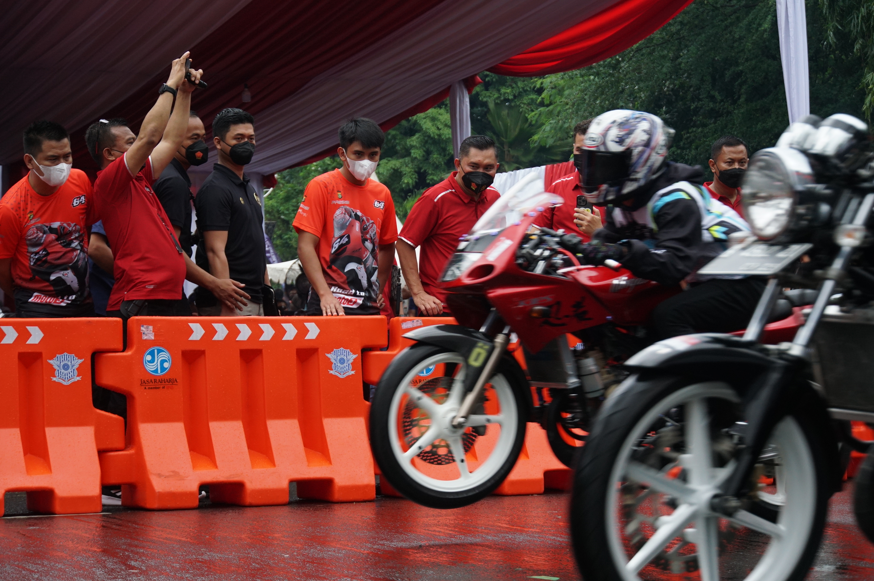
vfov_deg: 16.0
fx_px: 2074
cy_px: 290
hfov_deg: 23.8
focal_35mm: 86
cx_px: 437
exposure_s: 1/1000
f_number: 5.6
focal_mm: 57
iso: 800
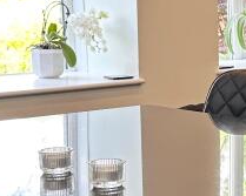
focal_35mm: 115
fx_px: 837
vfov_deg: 13.4
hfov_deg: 16.2
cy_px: 102
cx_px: 271
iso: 100
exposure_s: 1/121
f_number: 1.78
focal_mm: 6.86
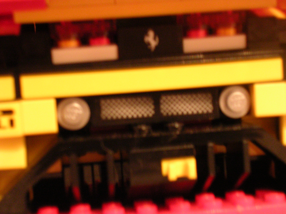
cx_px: 143
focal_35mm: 81
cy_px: 107
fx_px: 669
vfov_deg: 18.2
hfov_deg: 24.1
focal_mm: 12.3
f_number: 4
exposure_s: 1/2.2
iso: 200
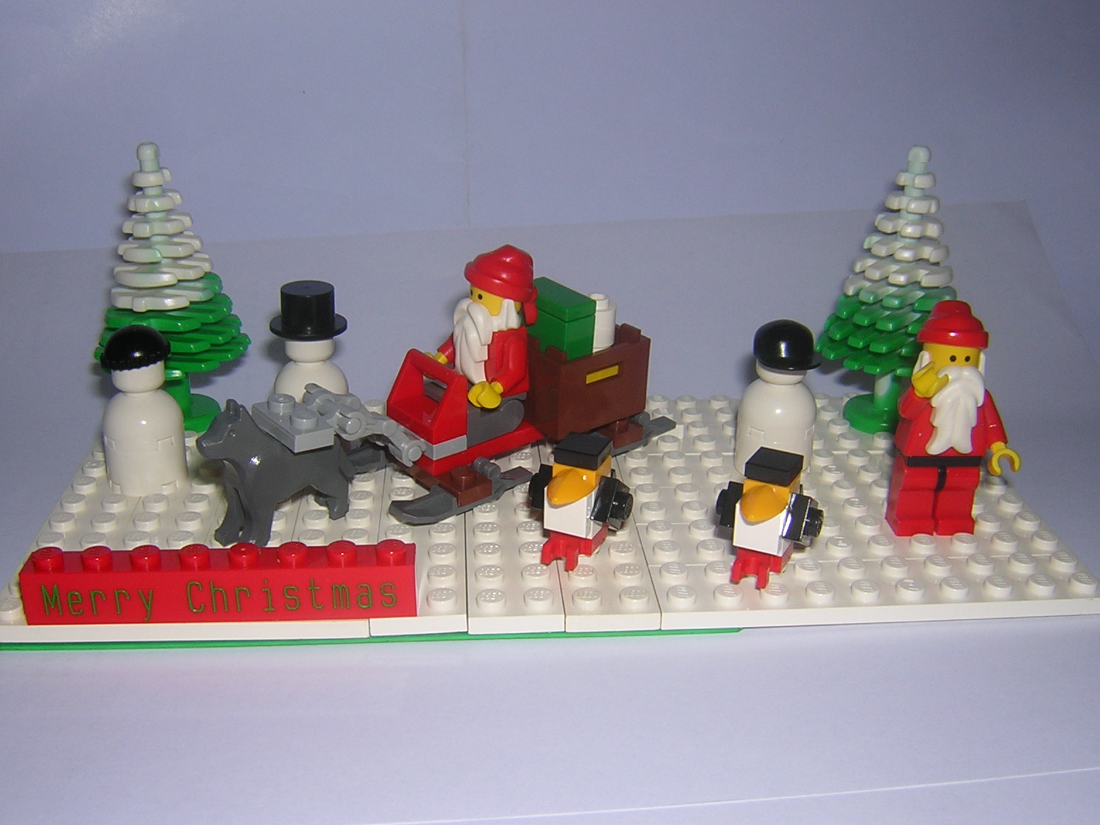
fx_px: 1176
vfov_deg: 38.7
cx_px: 549
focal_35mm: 37
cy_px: 417
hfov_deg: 50.1
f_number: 5.2
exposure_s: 1/60.1
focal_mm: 4.7
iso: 100
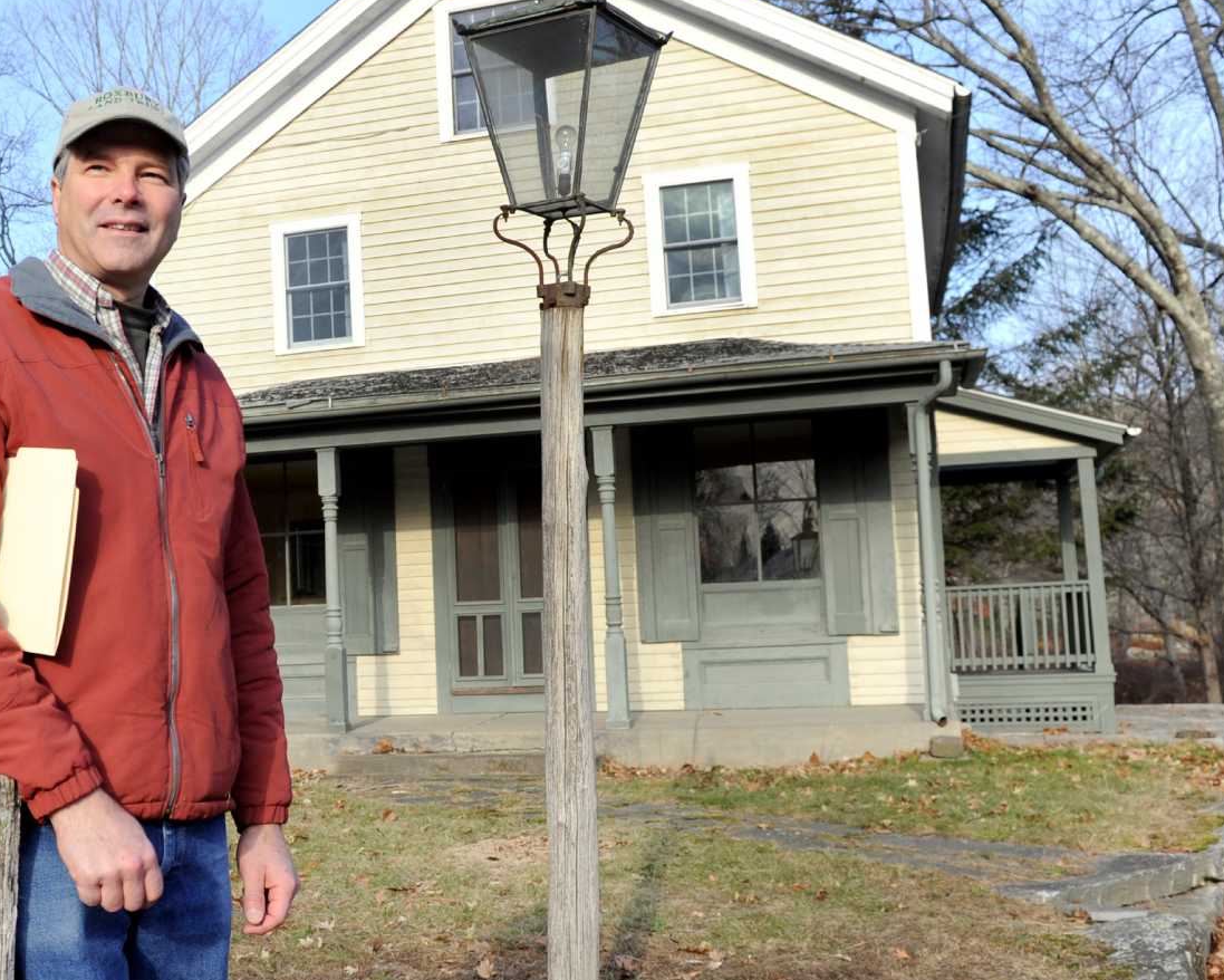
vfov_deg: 35.7
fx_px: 1522
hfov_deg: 42.7
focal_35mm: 42
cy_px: 480
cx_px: 329
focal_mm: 24
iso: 400
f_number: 4.5
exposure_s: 1/1000
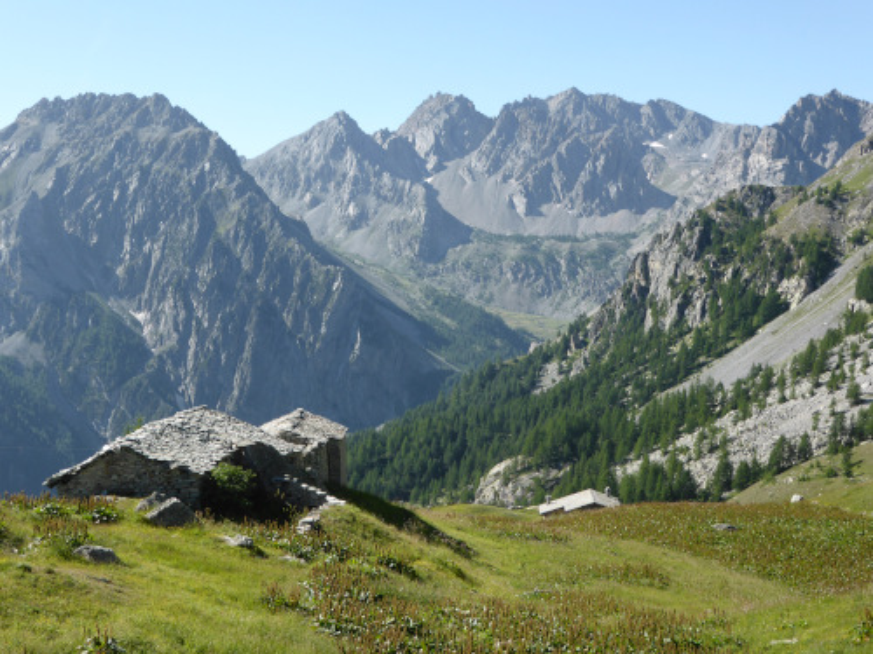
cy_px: 327
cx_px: 436
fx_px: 1538
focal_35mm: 61
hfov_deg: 31.7
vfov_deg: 24.0
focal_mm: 10.3
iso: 100
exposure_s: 1/400
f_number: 4.7
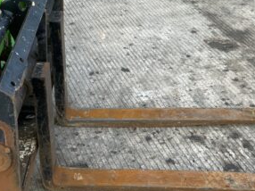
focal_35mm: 65
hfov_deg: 29.8
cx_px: 122
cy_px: 87
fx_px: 478
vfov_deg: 22.5
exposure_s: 1/178
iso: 16
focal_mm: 3
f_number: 1.8
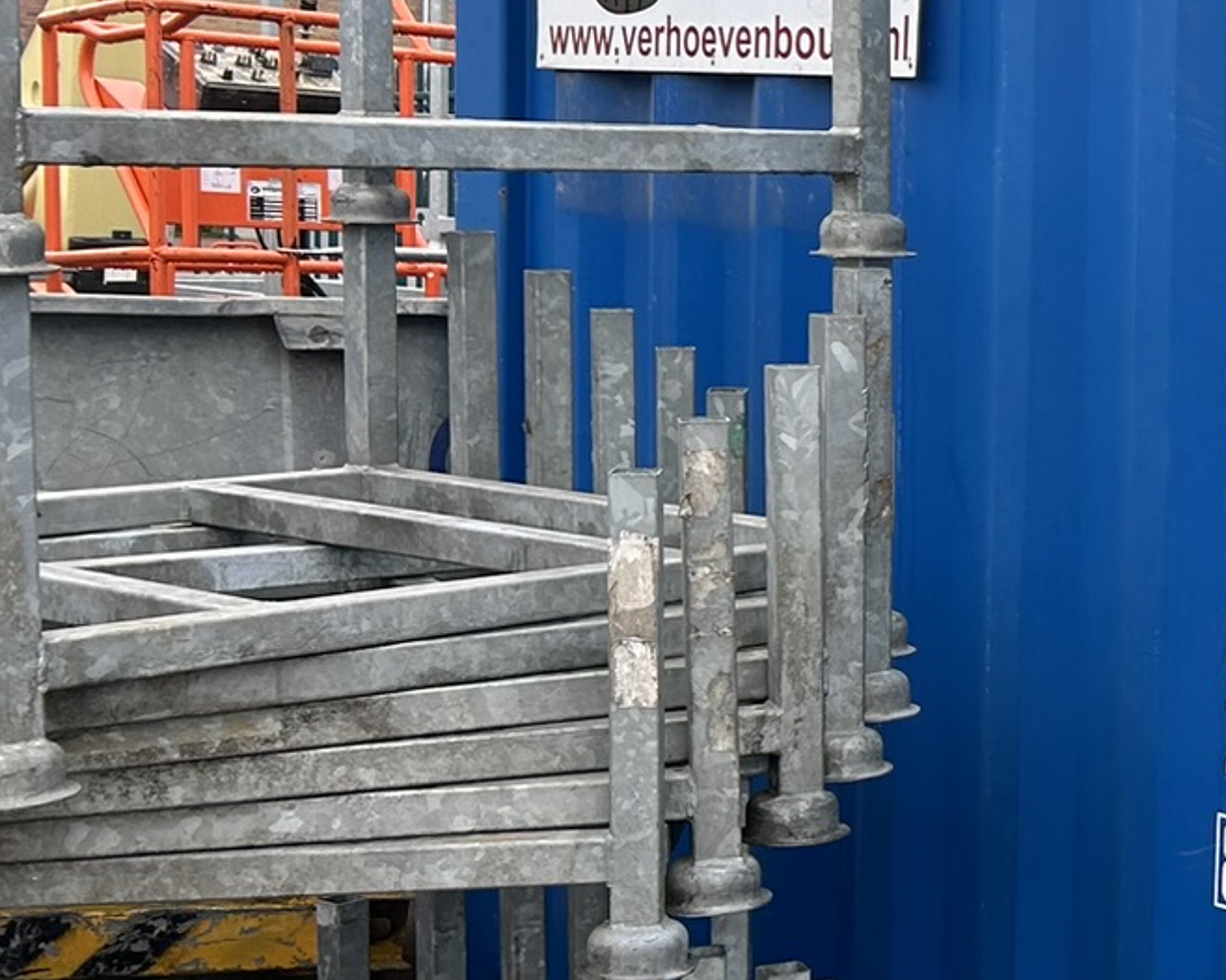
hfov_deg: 20.7
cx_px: 1832
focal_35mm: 79
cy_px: 429
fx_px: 2866
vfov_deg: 19.4
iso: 40
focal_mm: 5.7
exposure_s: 1/155
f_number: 1.5
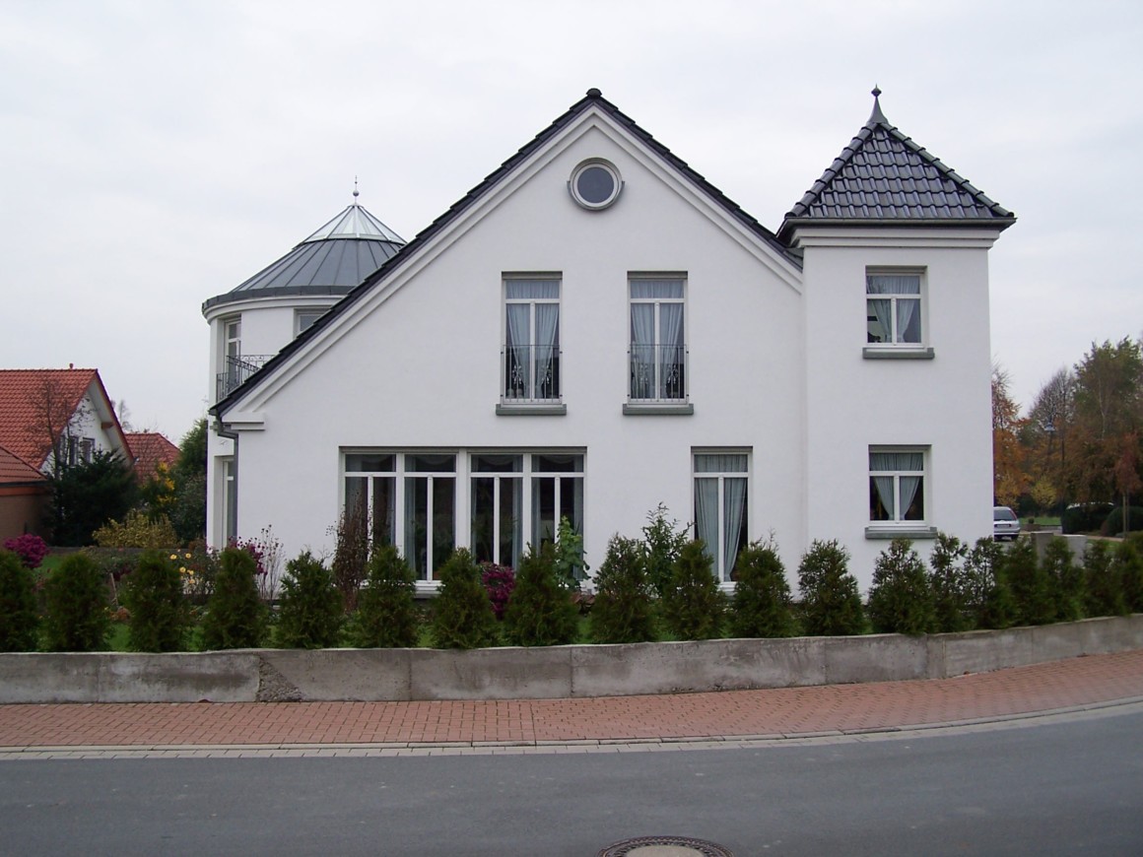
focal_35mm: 38
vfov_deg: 37.7
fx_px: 1255
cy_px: 428
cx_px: 572
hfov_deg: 49.0
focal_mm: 6.3
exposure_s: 1/180
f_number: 2.8
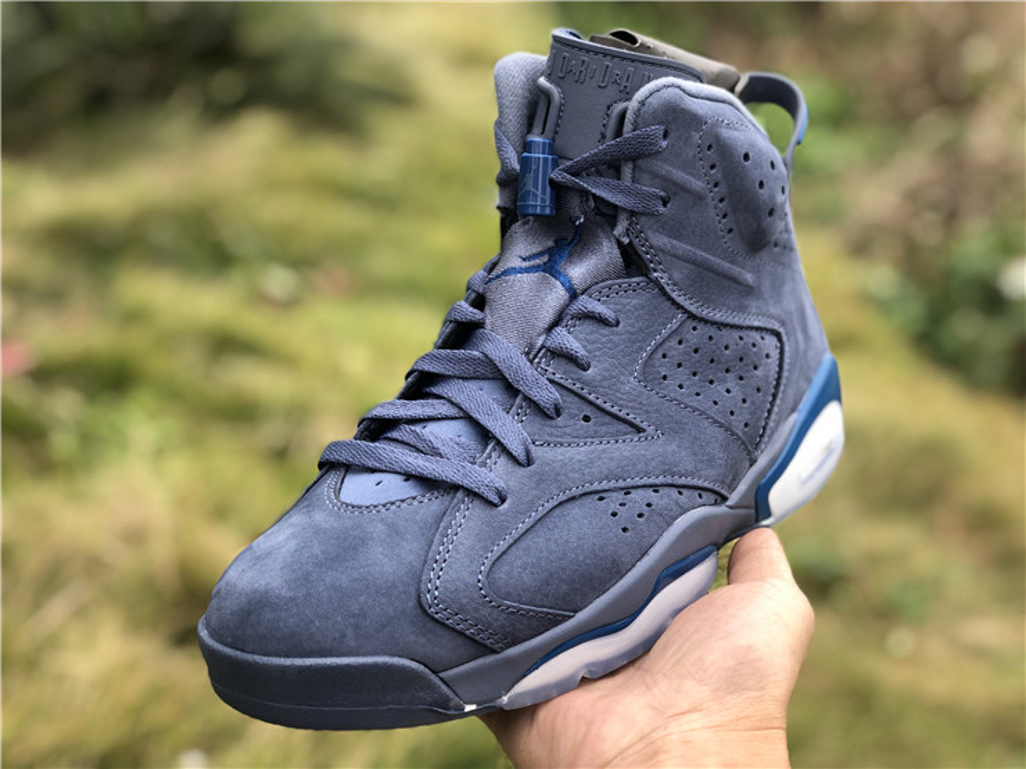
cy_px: 384
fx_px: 1541
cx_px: 513
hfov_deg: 36.8
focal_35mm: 52
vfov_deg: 28.0
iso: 20
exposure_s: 1/100
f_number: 2.4
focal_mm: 6
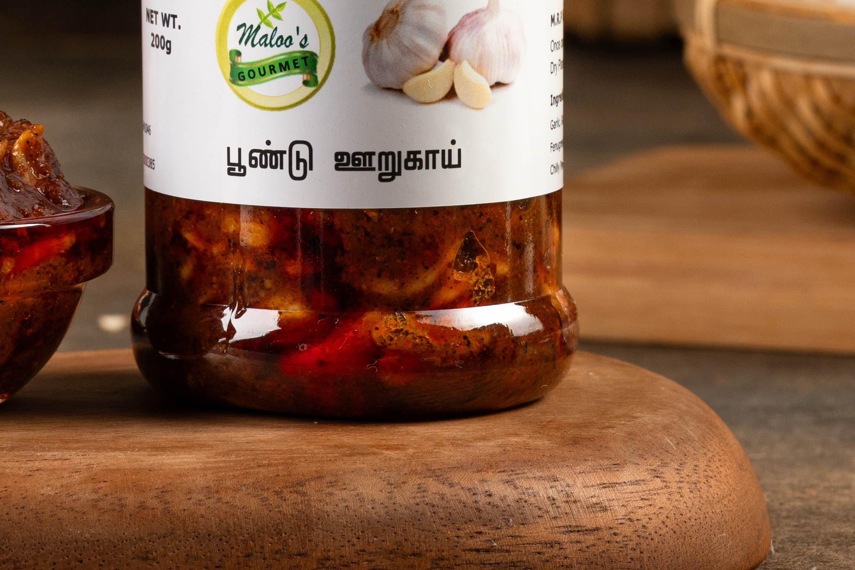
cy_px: -216
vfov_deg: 4.2
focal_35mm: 324
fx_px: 7695
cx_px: 361
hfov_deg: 6.4
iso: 200
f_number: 9
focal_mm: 90
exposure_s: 1/160
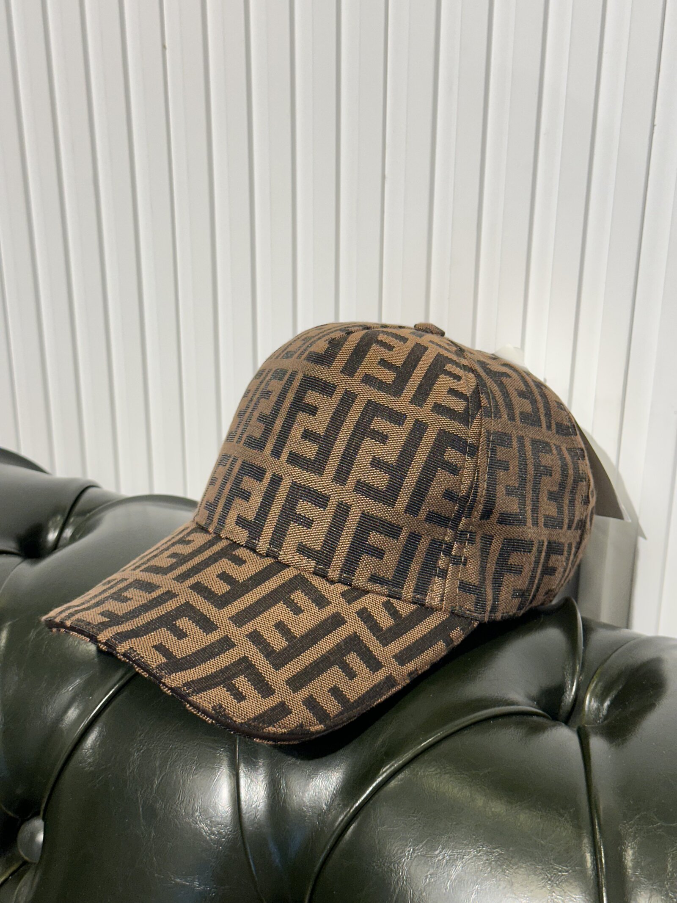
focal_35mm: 48
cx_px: 338
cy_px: 452
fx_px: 1252
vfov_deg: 39.7
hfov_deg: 30.3
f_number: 1.78
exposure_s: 1/100
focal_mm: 6.86
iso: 64
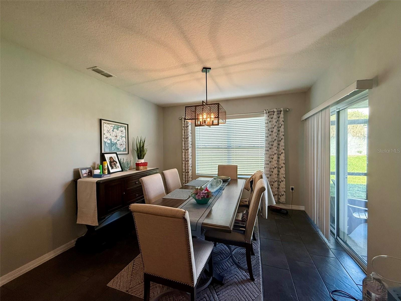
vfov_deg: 85.7
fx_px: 162
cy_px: 150
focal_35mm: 14
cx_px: 200
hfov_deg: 102.1
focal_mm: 2.22
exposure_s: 1/120
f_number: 2.2
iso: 200
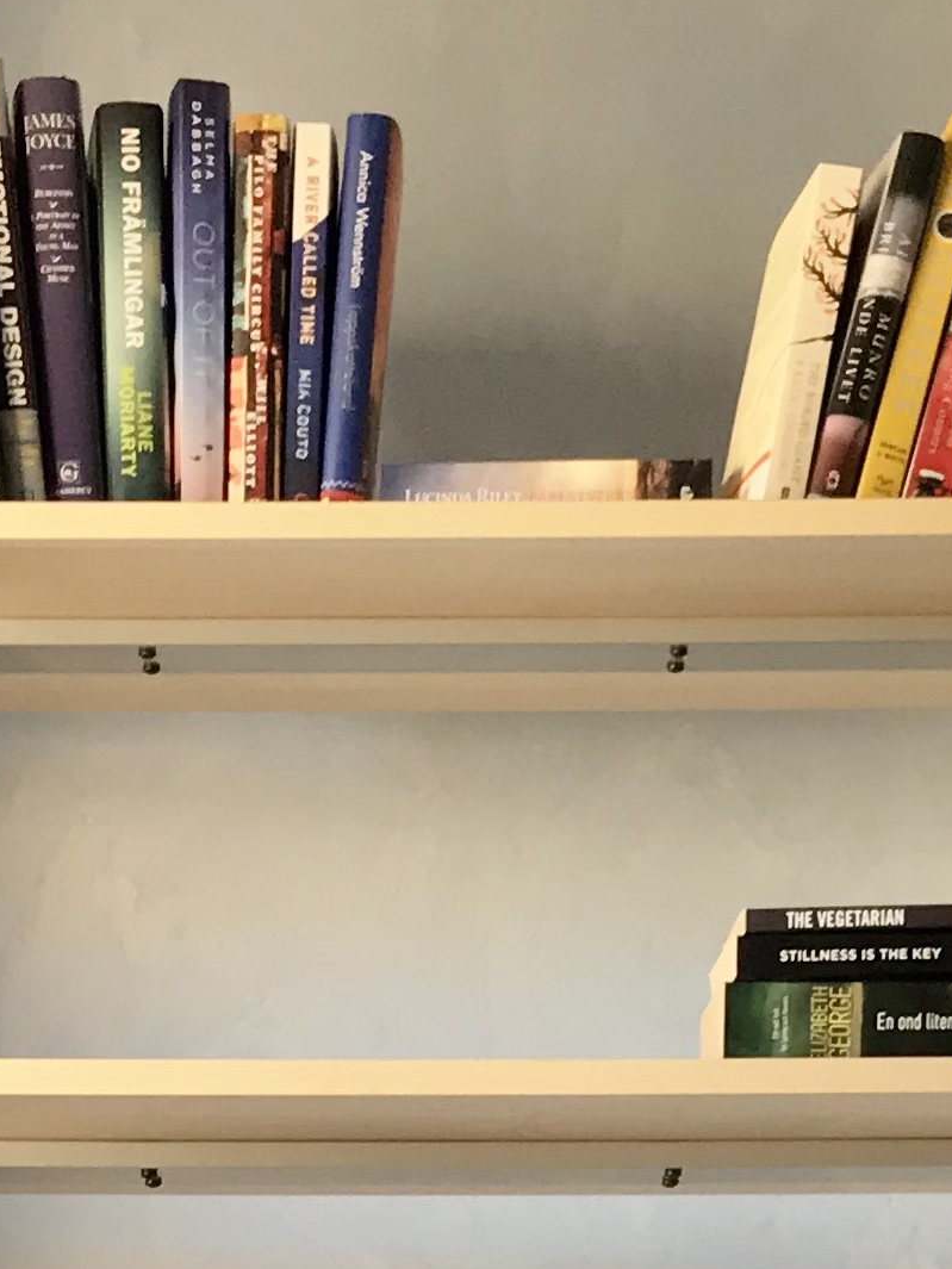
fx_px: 3886
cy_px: 2217
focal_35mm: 106
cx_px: 250
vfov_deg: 16.0
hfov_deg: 13.9
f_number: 1.8
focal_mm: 3.99
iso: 25
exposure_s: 1/50
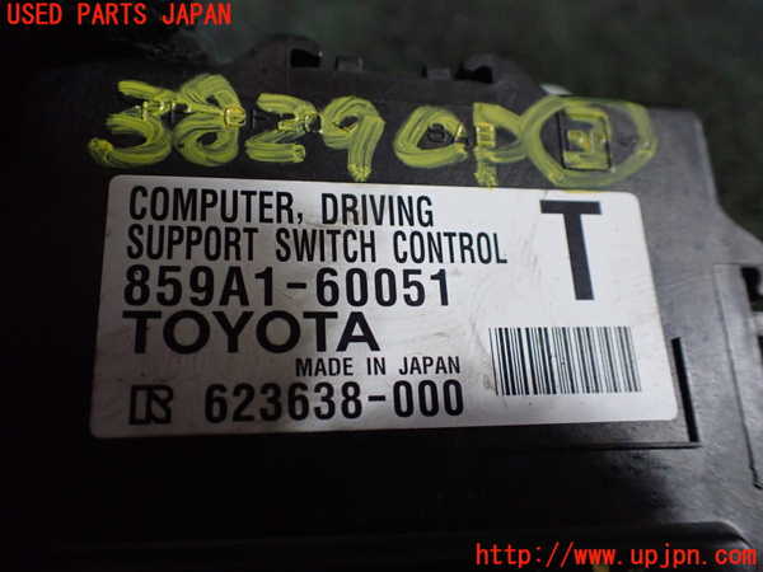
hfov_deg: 60.0
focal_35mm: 30
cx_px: 382
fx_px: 661
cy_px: 286
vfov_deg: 46.8
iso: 800
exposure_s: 1/30
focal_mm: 5.4
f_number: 2.3
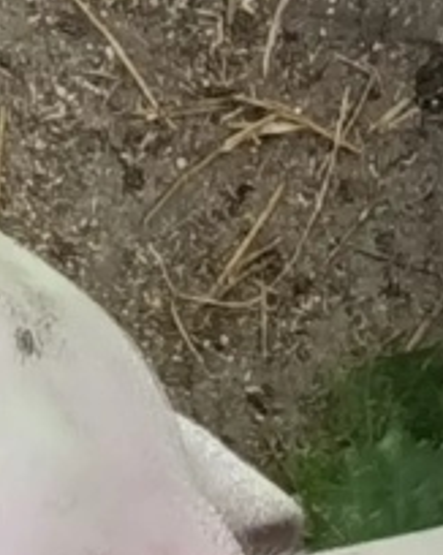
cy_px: 1426
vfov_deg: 6.6
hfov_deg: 5.4
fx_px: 4510
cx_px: -628
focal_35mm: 275
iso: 188
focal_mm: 5.27
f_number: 1.7
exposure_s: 1/100
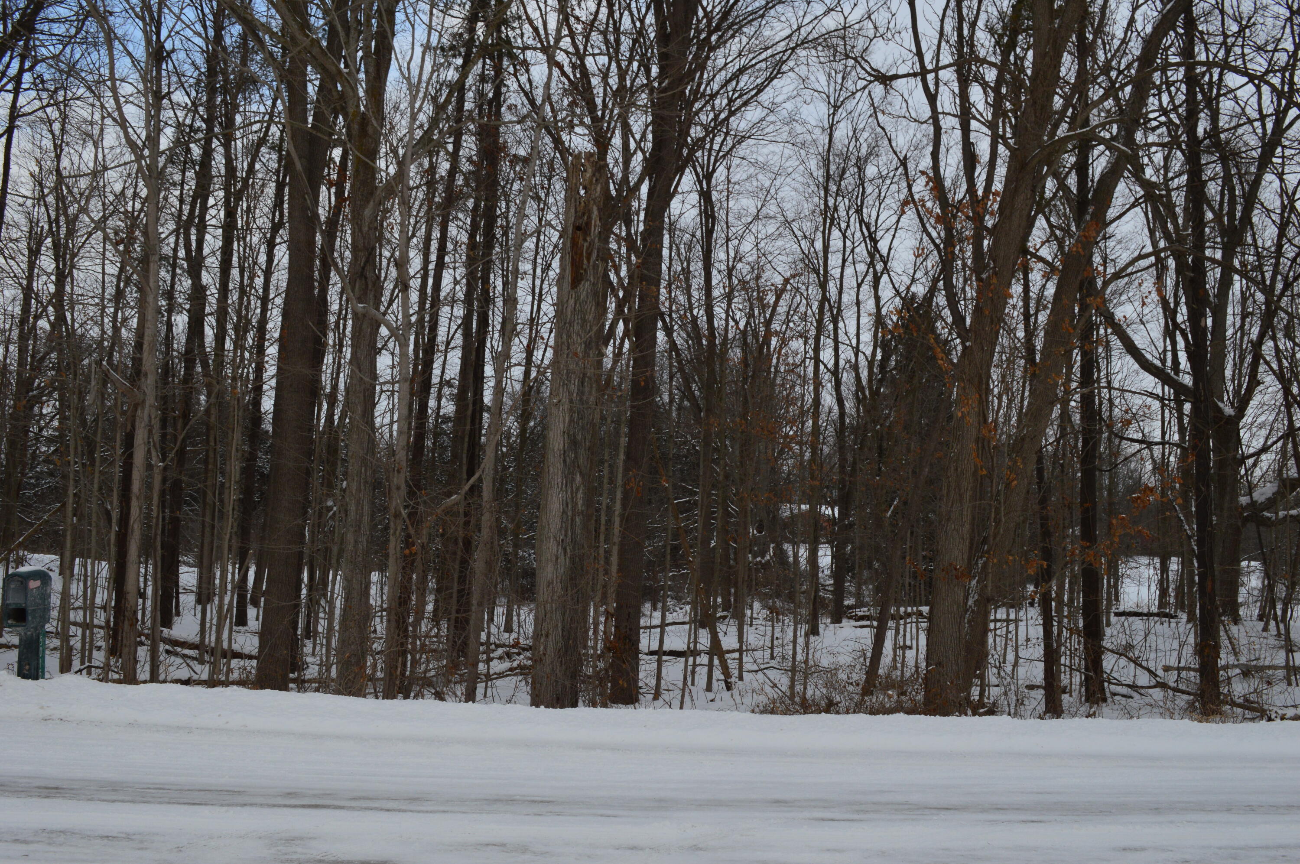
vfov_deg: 39.9
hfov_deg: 57.3
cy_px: 432
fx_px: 1190
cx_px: 650
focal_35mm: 33
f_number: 10
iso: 400
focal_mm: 22
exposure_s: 1/250
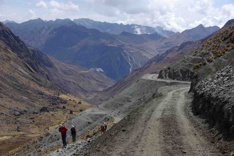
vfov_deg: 18.1
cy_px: 78
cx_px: 117
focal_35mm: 75
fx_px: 487
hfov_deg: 27.0
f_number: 8
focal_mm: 50
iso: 100
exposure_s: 1/180
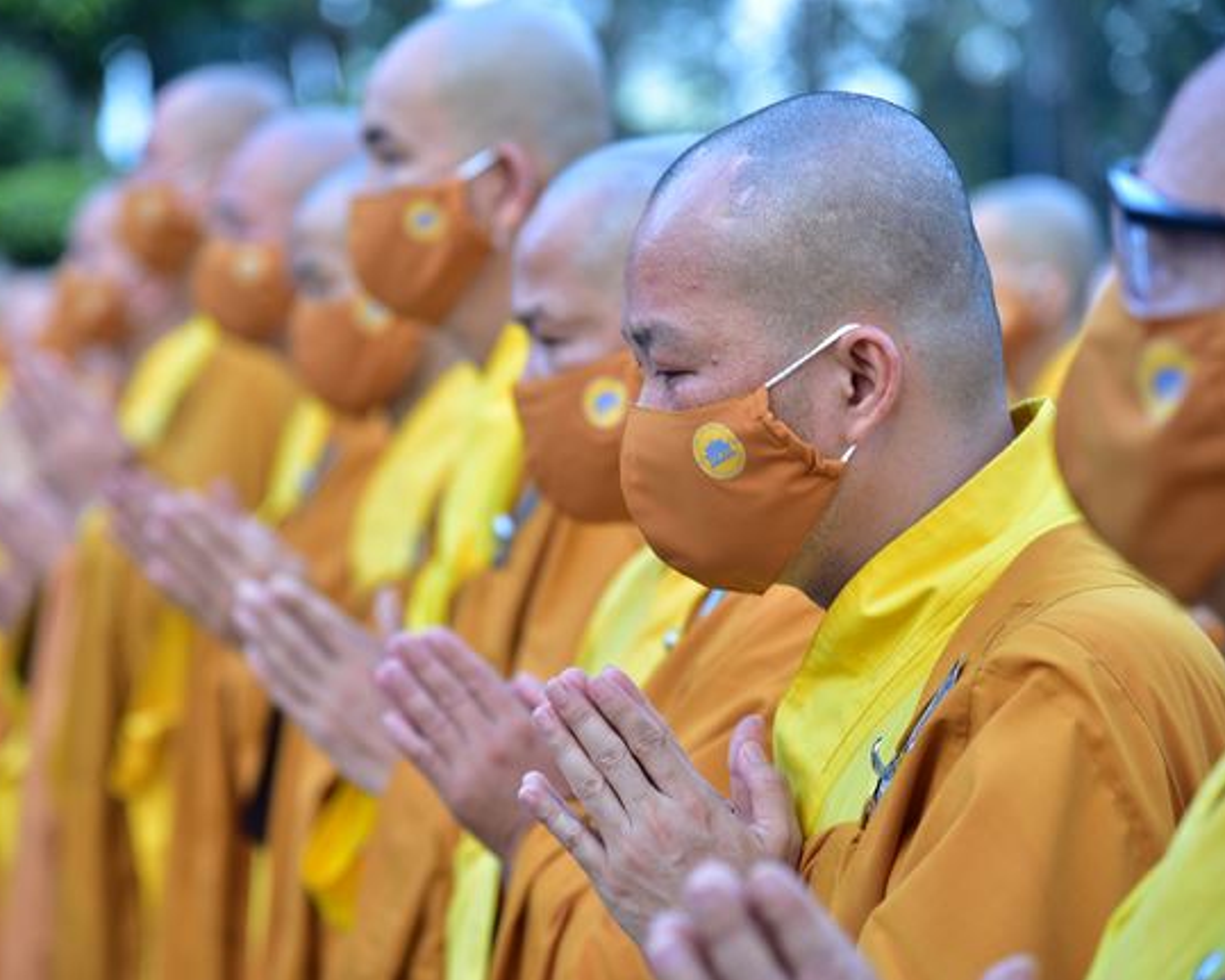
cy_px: 491
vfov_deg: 11.3
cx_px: 523
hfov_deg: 14.2
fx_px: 4930
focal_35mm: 136
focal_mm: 120
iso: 200
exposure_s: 1/50
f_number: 4
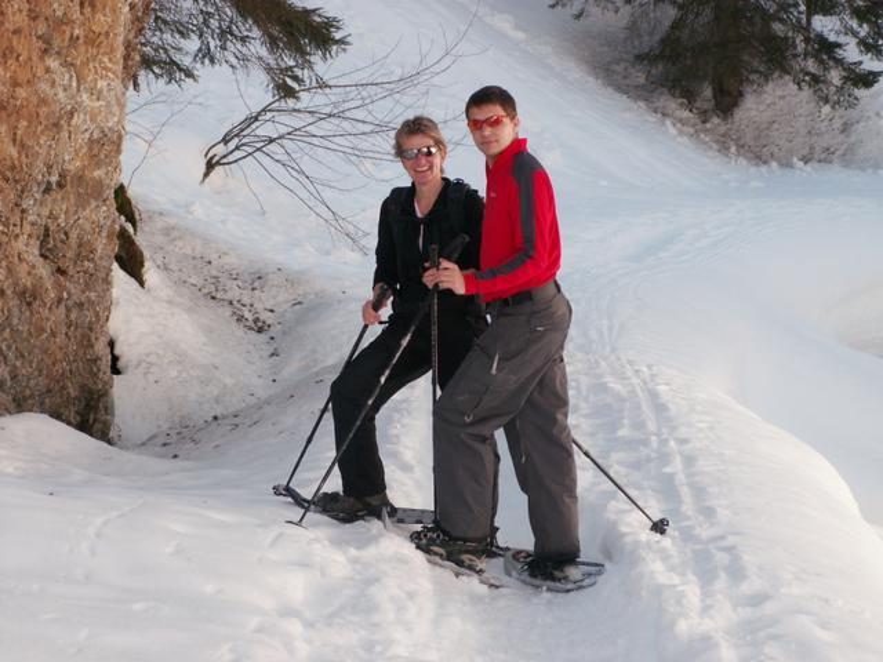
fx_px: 3010
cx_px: 442
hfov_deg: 16.7
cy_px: 331
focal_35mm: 118
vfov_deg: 12.6
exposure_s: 1/200
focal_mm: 19.35
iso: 50
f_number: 4
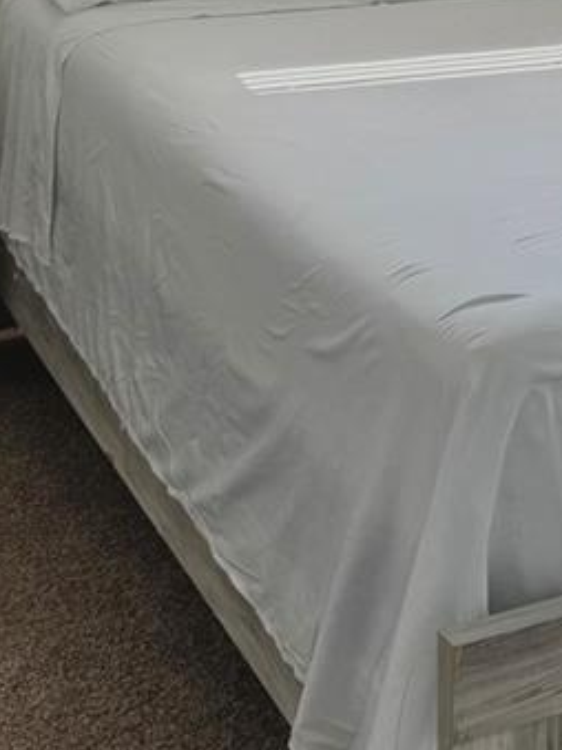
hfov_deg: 17.1
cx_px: 511
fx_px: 1841
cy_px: -186
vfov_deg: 21.2
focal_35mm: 85
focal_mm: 6.76
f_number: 1.78
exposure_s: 1/120
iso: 64
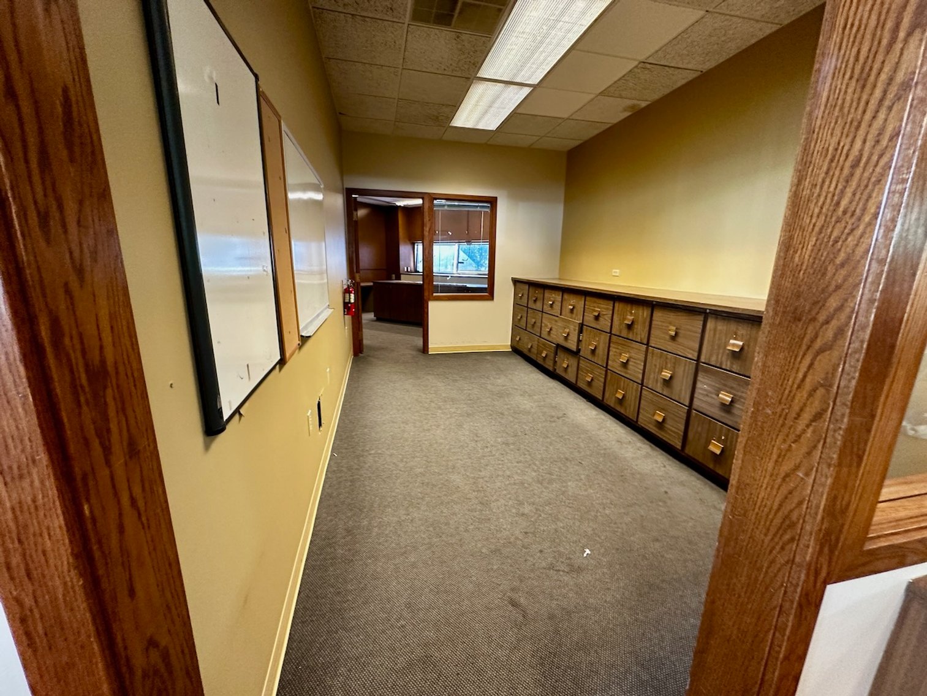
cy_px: 348
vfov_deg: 85.7
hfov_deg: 102.1
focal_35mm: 14
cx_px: 464
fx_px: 375
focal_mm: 2.22
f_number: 2.2
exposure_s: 1/41
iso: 320
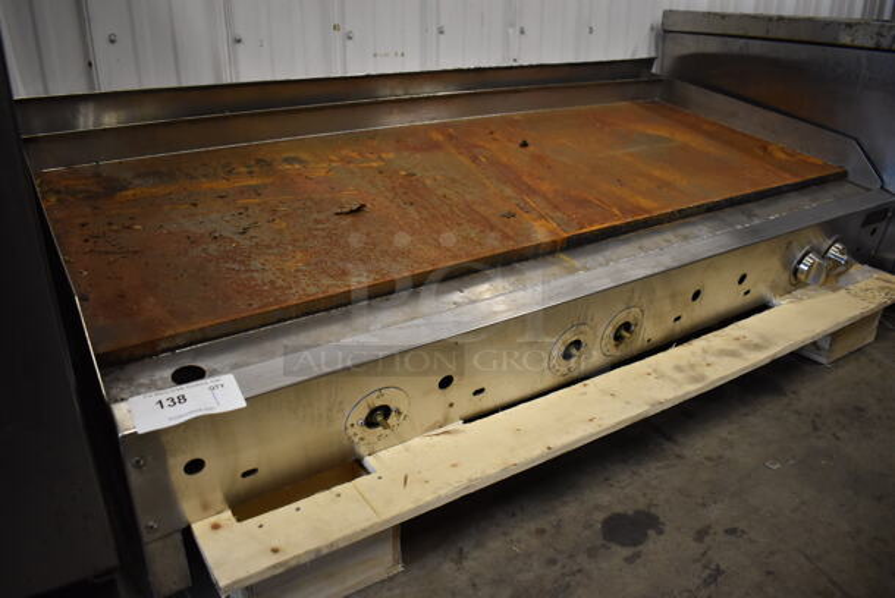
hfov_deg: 67.3
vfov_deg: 48.0
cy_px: 299
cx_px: 448
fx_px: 672
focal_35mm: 27
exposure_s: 1/125
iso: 1600
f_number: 3.5
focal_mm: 18
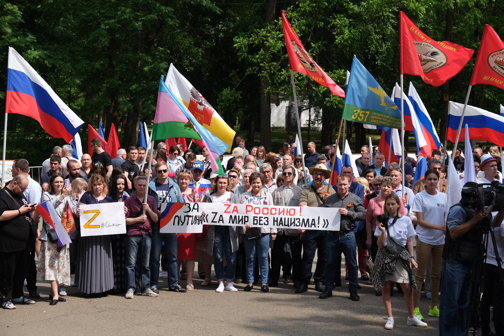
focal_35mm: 83
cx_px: 252
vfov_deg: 16.5
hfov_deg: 24.5
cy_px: 168
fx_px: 1162
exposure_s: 1/550
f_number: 5
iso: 160
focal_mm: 55
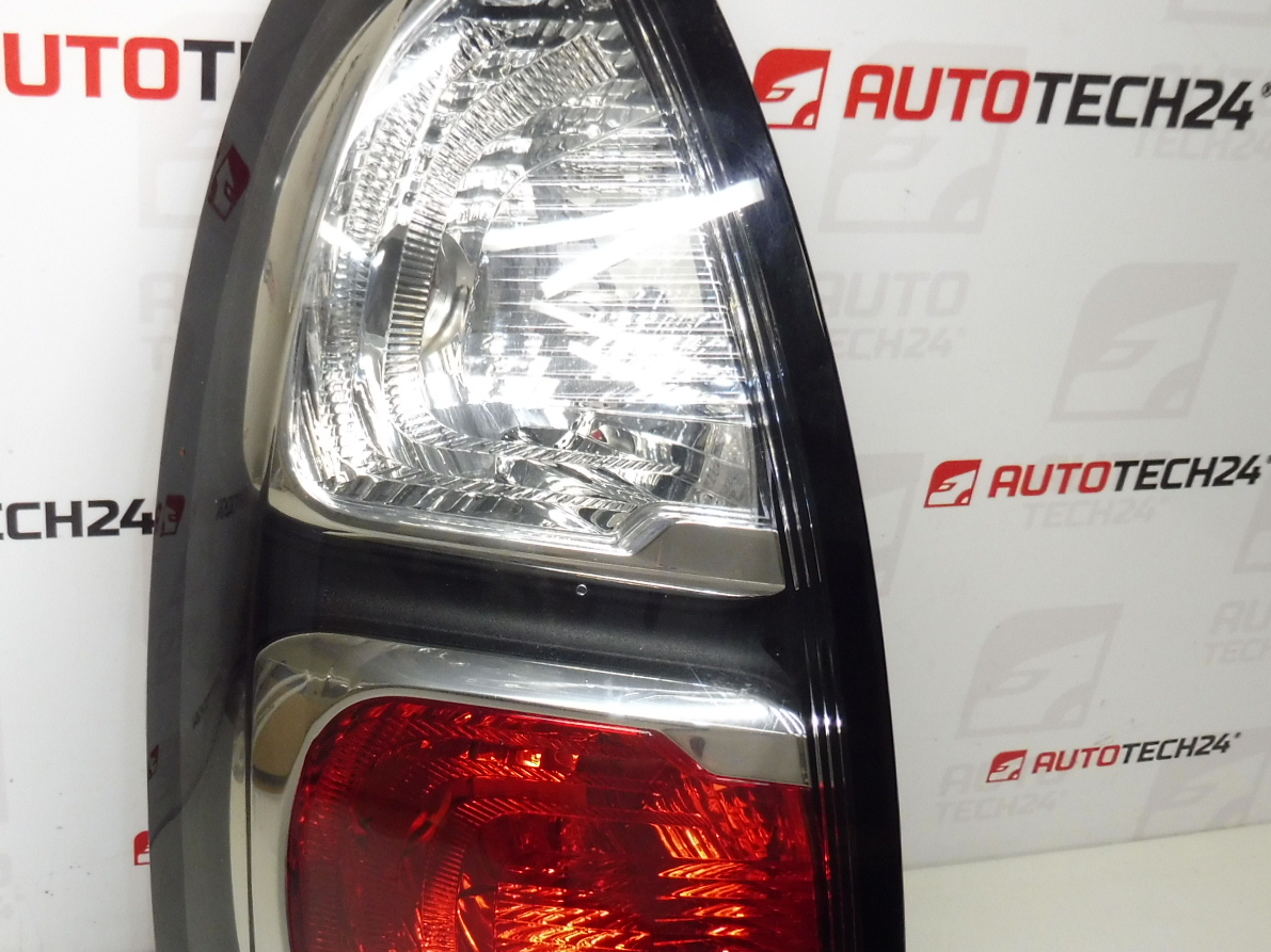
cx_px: 463
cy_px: 596
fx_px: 1579
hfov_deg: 43.5
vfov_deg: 33.4
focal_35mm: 43
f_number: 3.5
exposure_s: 1/60
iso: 200
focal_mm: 4.4
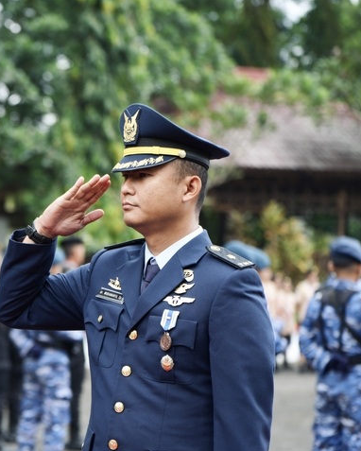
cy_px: 293
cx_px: 0
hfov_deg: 11.3
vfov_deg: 14.2
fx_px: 1802
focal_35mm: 135
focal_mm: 70
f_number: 2.8
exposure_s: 1/200
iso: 160
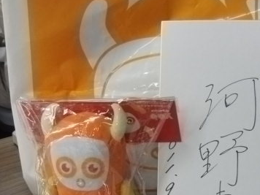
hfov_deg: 34.7
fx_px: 406
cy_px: 143
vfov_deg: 26.7
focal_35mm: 54
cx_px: 197
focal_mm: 5.2
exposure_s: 1/60
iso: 250
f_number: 3.5
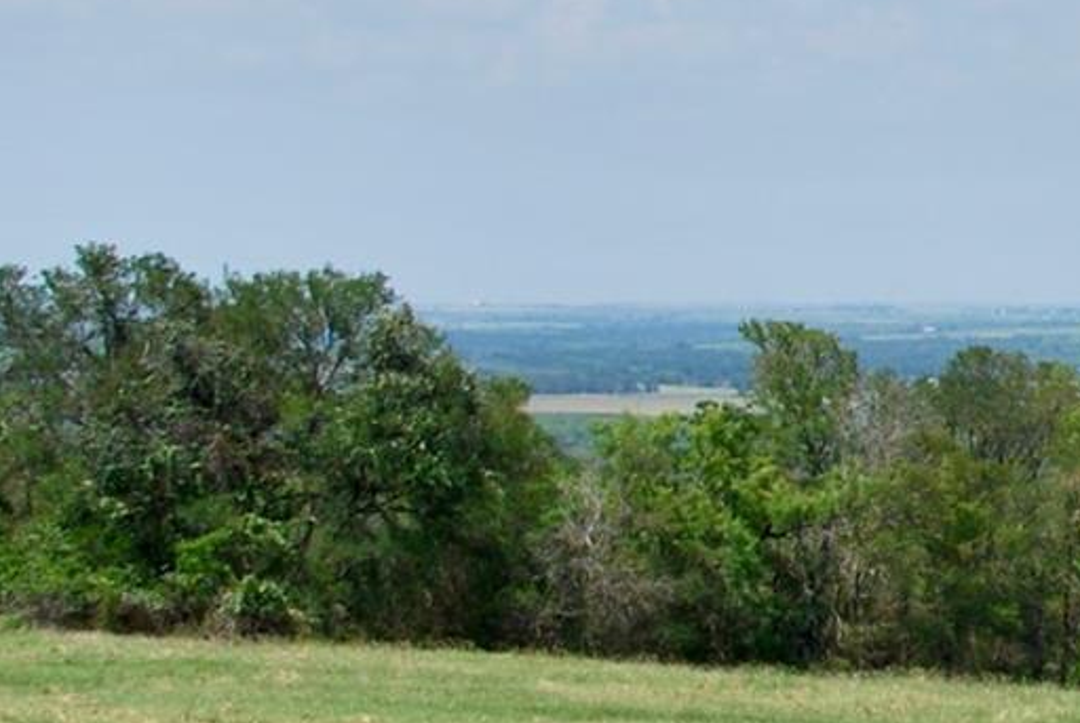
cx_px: 1953
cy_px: -55
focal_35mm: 192
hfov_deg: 10.1
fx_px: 5768
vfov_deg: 7.1
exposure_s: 1/320
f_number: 9
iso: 100
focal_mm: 32
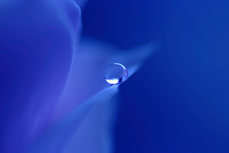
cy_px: 76
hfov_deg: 15.2
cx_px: 114
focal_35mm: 135
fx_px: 860
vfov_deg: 10.2
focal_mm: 90
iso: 160
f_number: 5.6
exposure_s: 1/57
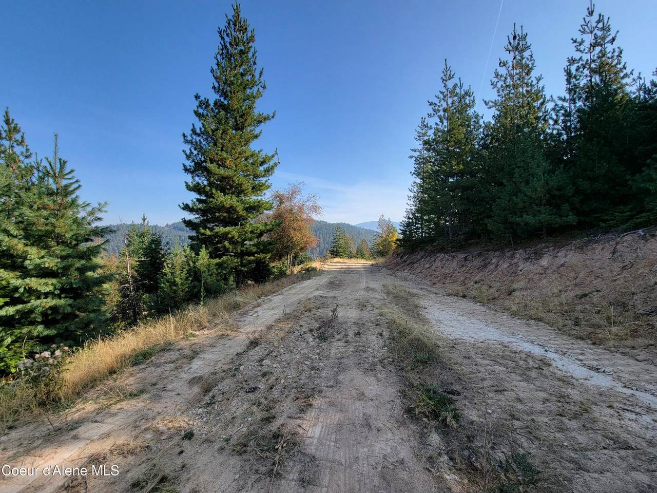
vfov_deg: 89.9
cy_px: 246
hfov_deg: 106.2
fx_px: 247
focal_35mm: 13
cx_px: 328
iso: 50
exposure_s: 1/845
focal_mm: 2.2
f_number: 2.2
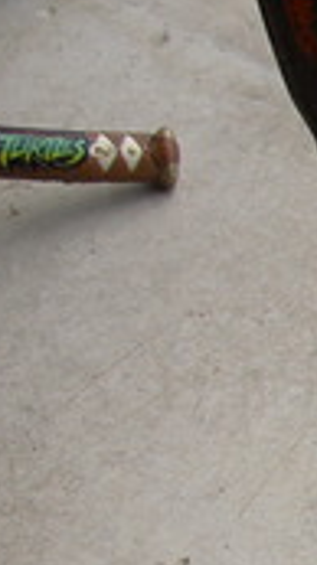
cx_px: 843
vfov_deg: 13.6
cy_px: 523
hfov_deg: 7.1
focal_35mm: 157
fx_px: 2352
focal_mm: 8
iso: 100
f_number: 2.8
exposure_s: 1/200
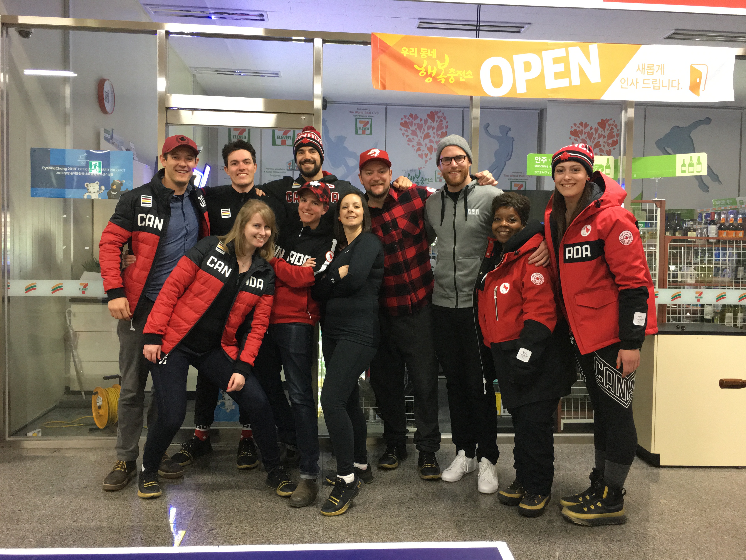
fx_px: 625
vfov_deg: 48.2
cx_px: 373
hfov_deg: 61.7
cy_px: 280
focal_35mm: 29
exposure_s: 1/24
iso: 200
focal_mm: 4.15
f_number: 2.2
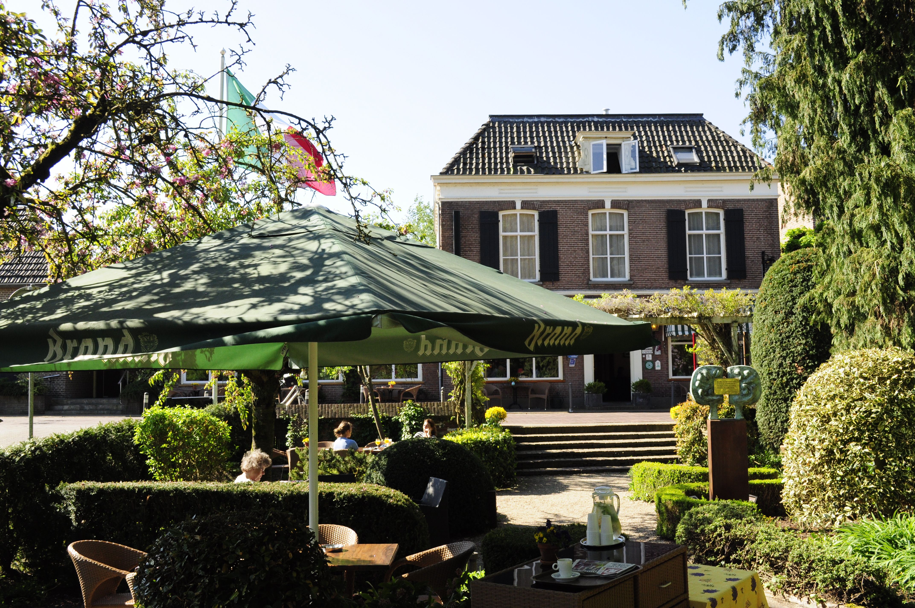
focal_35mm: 36
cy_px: 304
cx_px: 458
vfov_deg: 36.8
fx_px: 914
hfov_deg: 53.2
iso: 640
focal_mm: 24
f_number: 9
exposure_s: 1/320
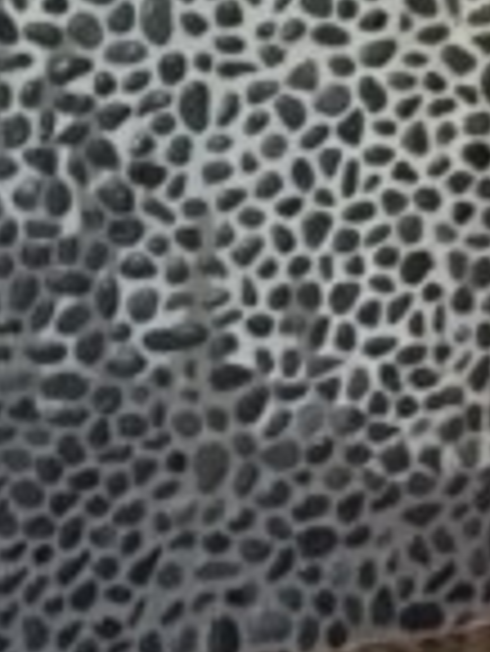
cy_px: -265
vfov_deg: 13.4
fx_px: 2638
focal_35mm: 140
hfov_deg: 9.6
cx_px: 1099
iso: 800
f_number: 2.2
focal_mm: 4.15
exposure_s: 1/17
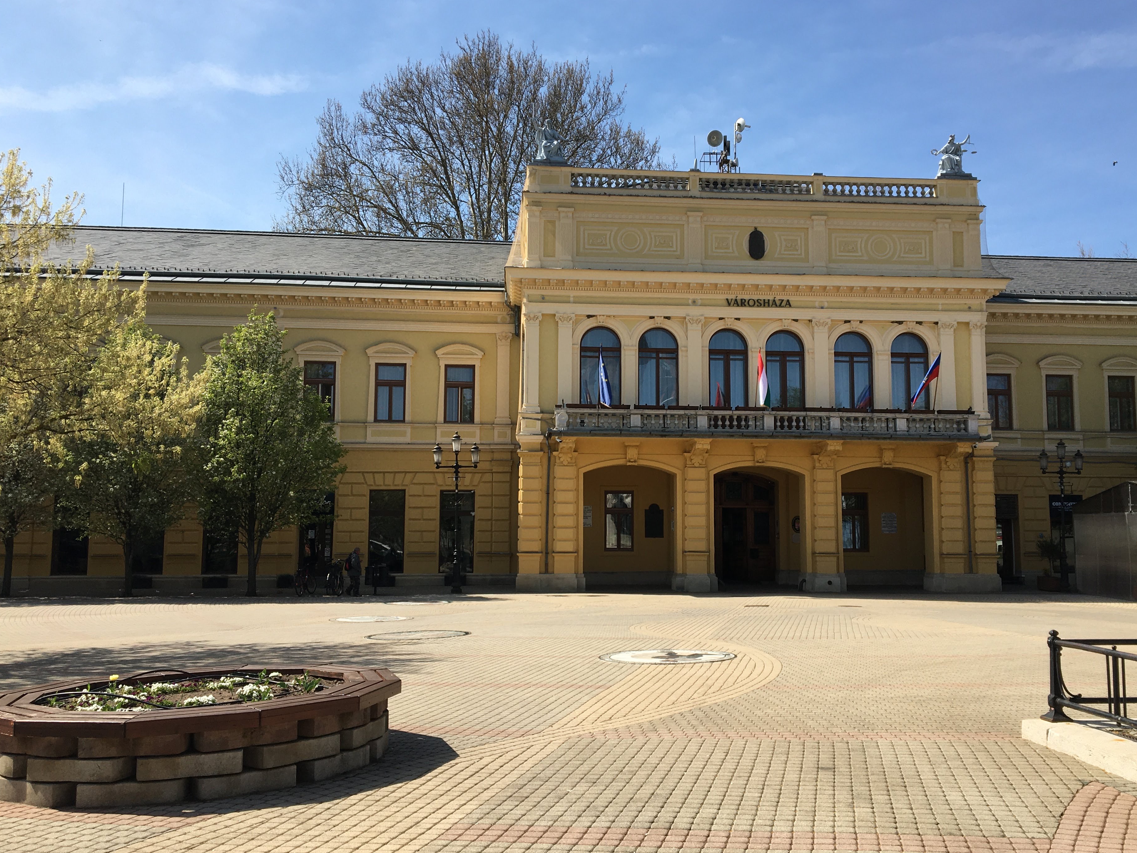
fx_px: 1051
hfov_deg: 56.7
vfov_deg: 44.2
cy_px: 434
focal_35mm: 32
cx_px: 624
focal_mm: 4.15
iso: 25
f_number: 2.2
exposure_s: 1/1221
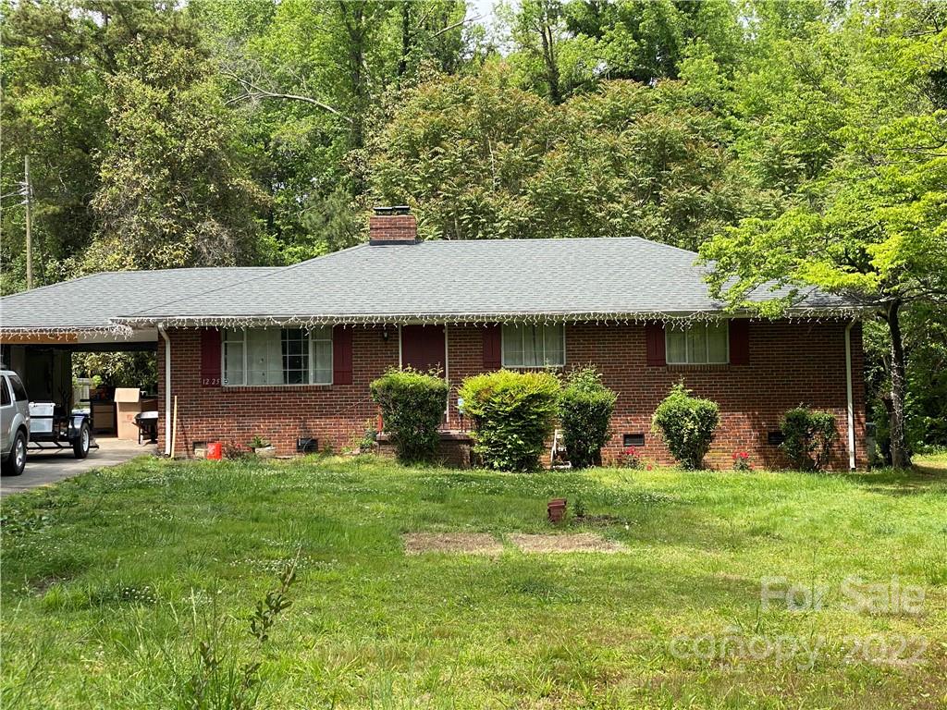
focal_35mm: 52
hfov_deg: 36.8
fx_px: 1423
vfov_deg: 28.0
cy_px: 355
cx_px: 474
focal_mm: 6
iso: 20
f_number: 2
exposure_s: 1/922
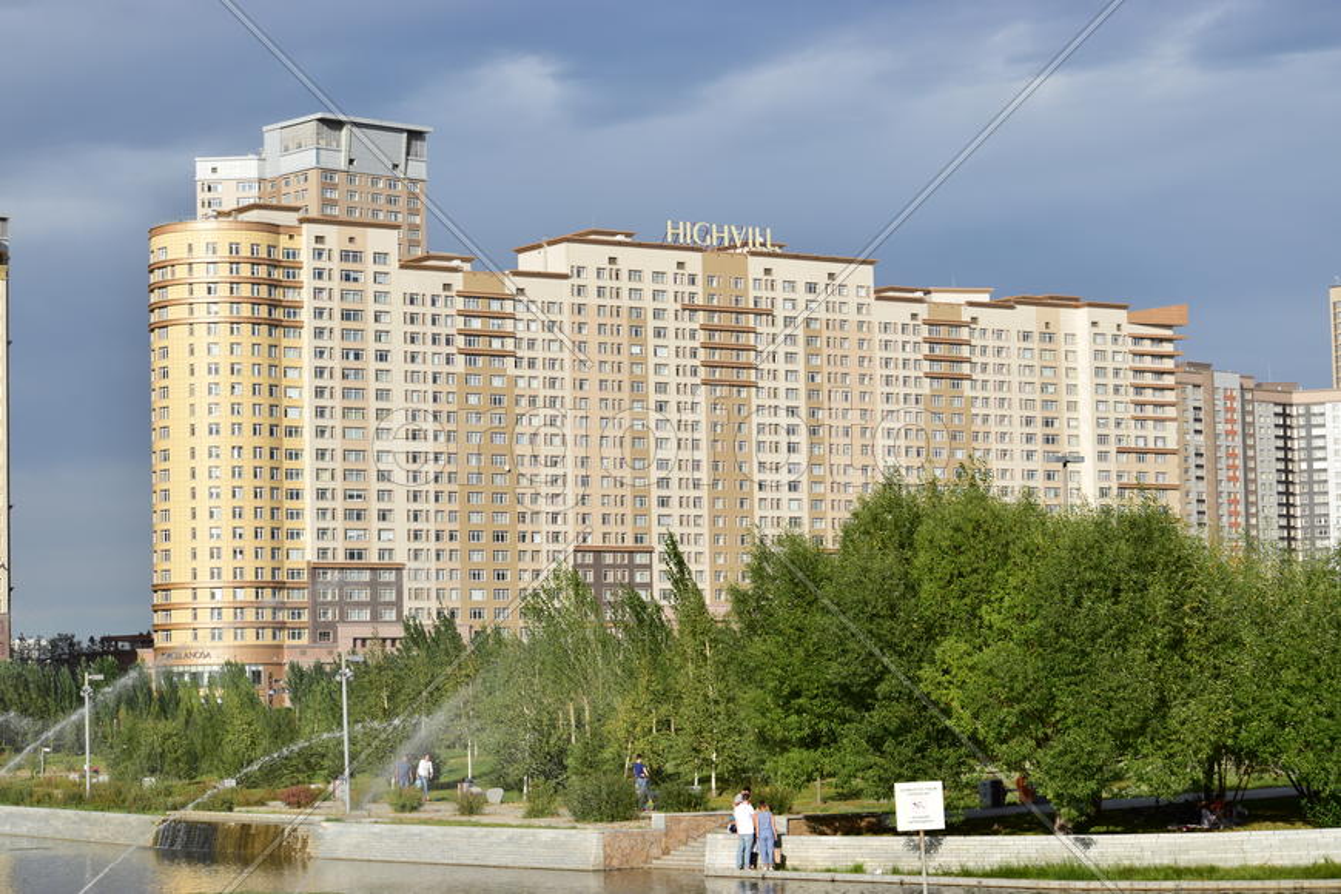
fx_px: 3073
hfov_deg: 24.6
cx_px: 670
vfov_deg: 16.6
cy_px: 447
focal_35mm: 82
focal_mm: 55
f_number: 8
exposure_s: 1/250
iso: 100
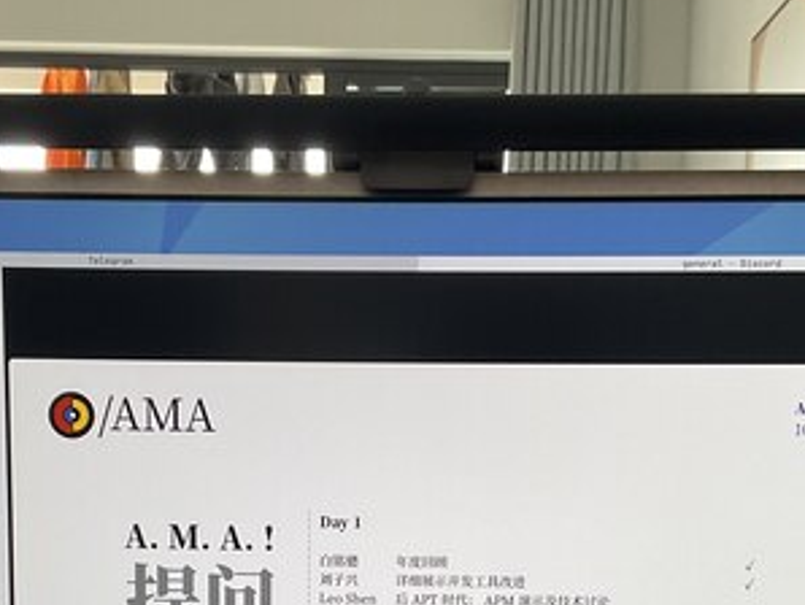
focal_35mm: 70
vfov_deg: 20.2
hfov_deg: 27.7
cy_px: 643
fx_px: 1629
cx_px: 378
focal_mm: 3
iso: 50
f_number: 1.8
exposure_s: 1/120
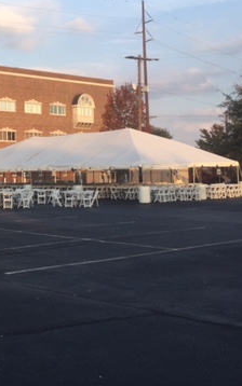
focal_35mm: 55
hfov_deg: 21.5
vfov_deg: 36.6
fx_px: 580
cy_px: 136
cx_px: -65
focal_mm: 4.15
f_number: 2.2
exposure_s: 1/628
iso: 32
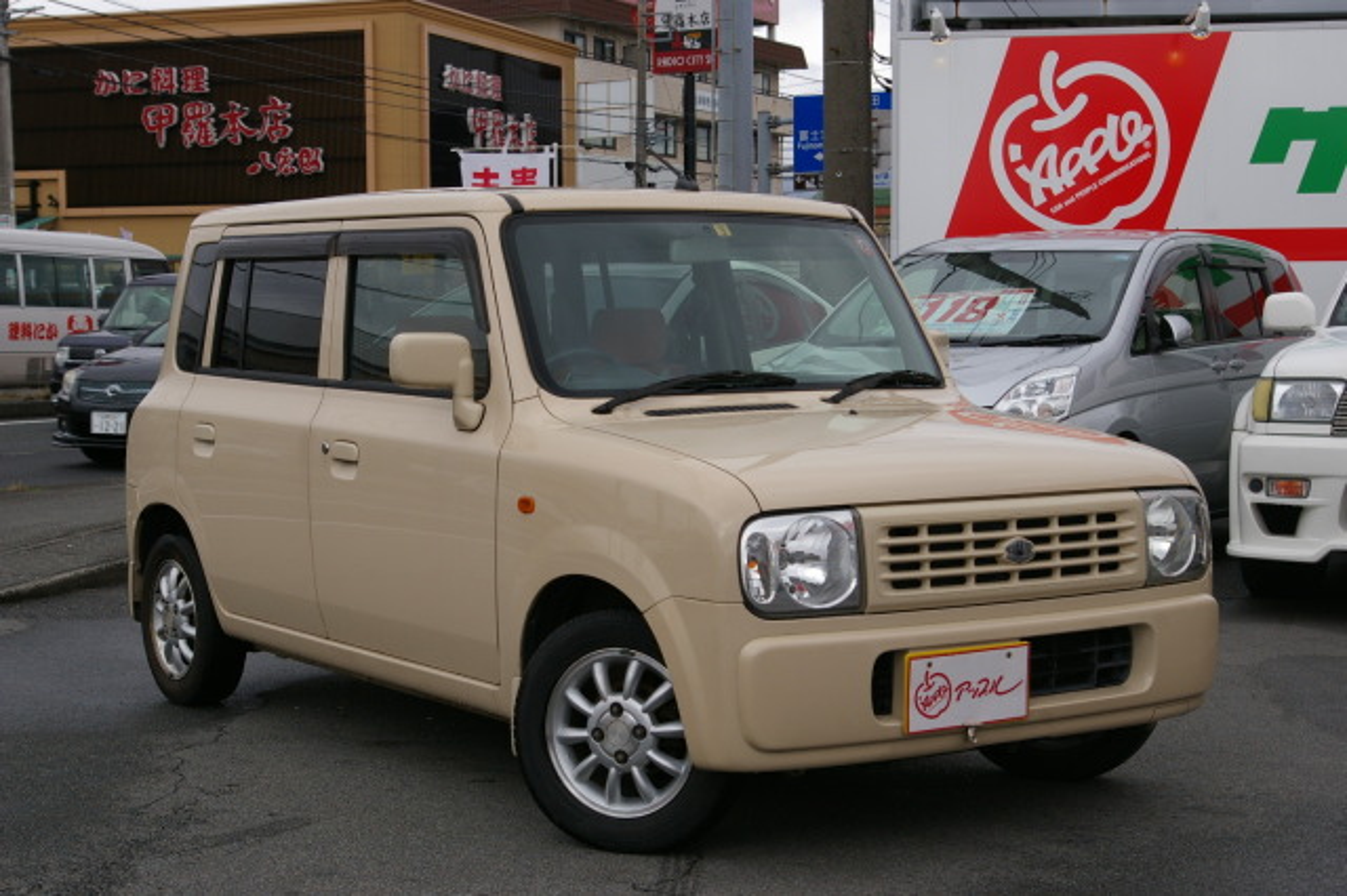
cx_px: 674
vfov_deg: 22.6
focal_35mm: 60
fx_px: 2244
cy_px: 448
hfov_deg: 33.4
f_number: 9.5
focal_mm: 40
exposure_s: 1/250
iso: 200
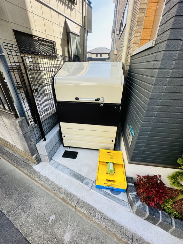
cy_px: 122
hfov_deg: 85.7
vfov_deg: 102.1
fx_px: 99
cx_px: 92
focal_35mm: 14
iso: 40
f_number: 2.2
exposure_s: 1/387
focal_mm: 2.22
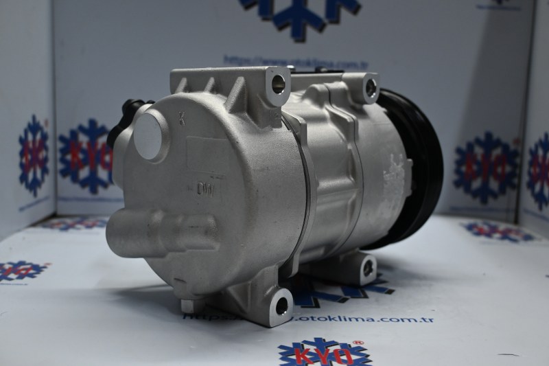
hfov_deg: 51.3
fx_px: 572
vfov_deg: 35.5
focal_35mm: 38
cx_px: 274
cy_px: 183
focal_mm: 25
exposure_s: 1/125
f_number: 4.2
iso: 720
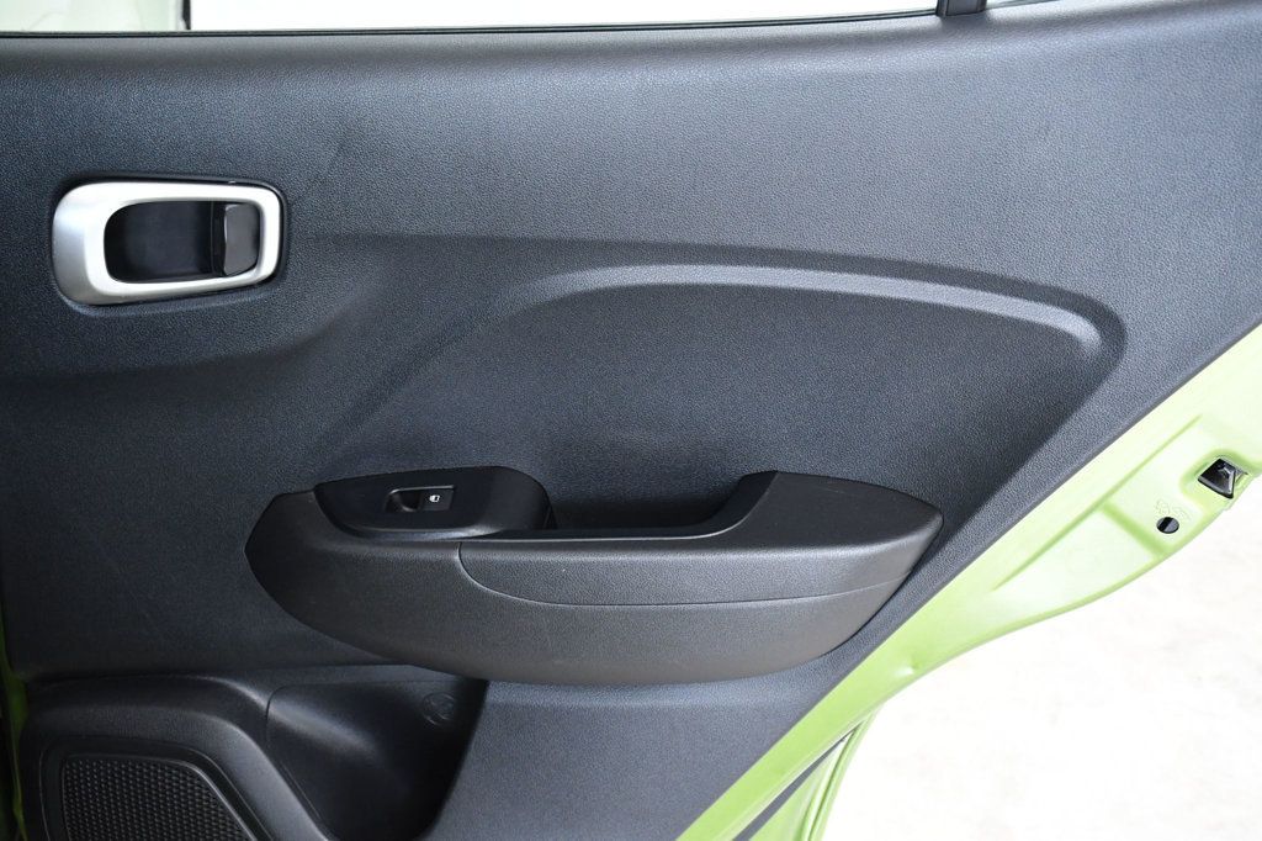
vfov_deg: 26.0
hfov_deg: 38.2
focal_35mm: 52
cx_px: 631
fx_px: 1822
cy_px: 420
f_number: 6.3
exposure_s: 1/160
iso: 2500
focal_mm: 35
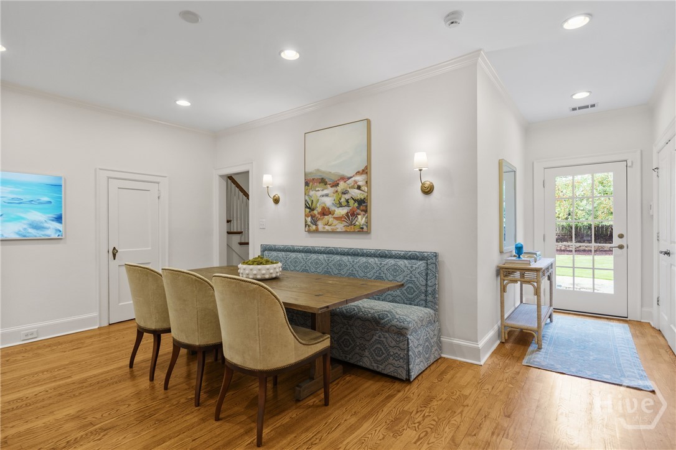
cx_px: 338
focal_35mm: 18
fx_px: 338
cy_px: 225
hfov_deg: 90.0
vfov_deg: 67.4
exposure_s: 1/10
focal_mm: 18
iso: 1250
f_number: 6.3
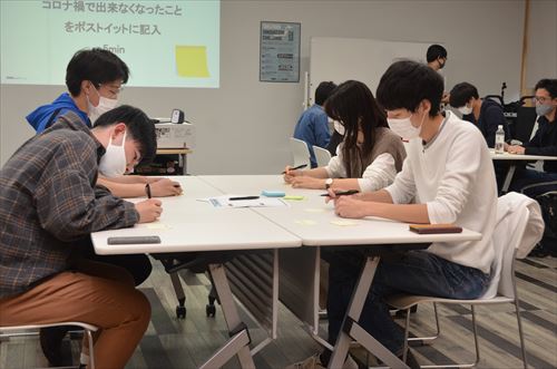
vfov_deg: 27.9
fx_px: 741
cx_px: 278
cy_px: 184
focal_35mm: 48
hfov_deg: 41.2
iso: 1250
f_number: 7.1
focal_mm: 32
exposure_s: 1/250
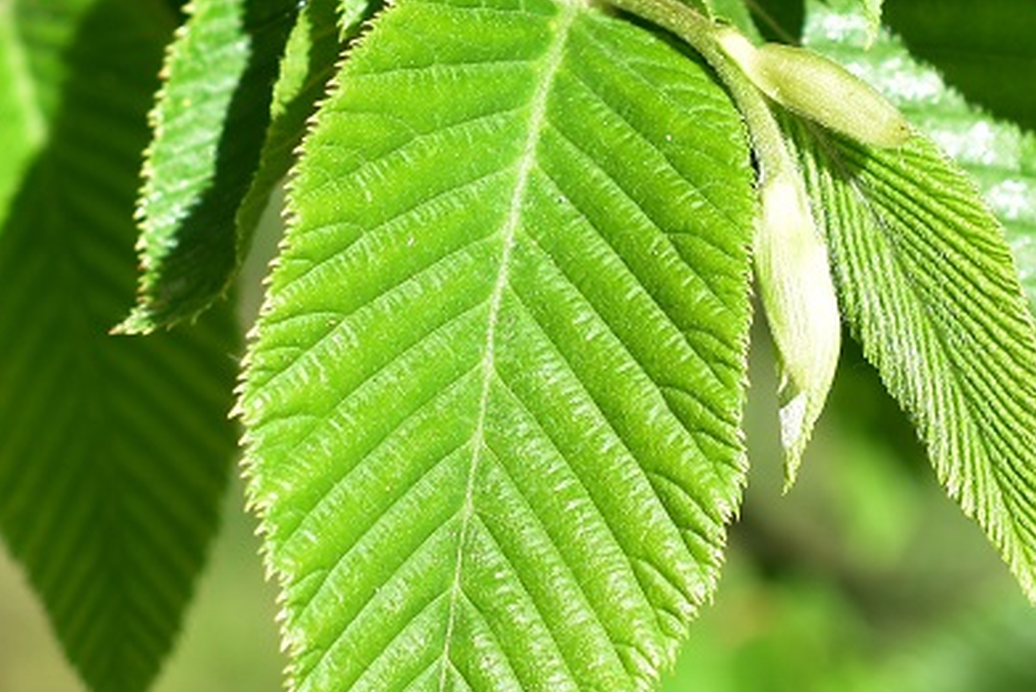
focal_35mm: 115
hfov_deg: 17.8
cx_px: 531
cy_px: 430
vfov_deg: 11.9
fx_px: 3310
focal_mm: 40
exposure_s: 1/250
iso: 100
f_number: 6.3
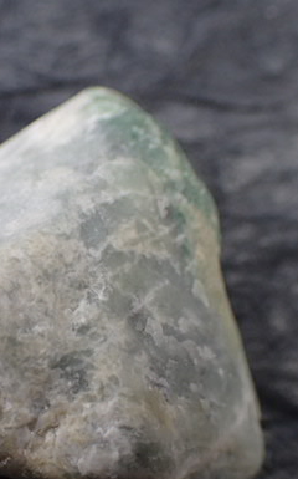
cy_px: 289
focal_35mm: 67
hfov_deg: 19.0
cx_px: 19
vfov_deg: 30.6
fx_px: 872
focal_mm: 6.86
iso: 125
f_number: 2.7
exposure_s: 1/160
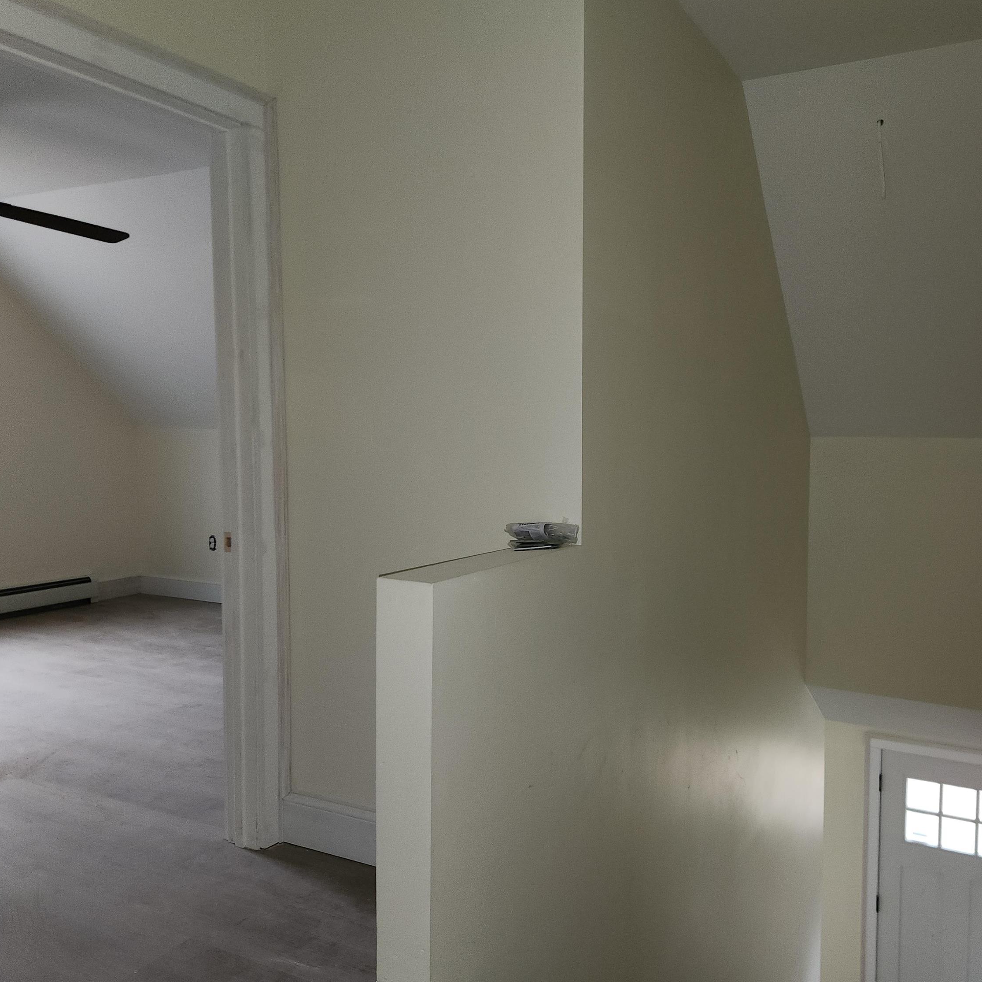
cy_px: 496
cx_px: 594
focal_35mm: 28
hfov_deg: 56.8
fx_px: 899
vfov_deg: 57.3
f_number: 1.8
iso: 100
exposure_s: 1/30
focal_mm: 5.4
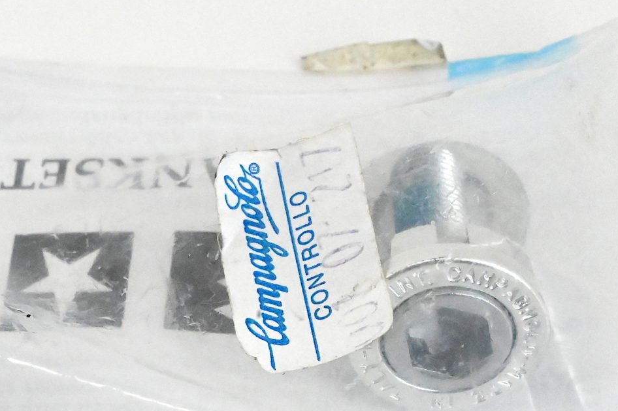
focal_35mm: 142
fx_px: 2437
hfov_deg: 14.3
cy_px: 342
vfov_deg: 9.6
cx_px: 93
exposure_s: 1/640
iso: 22800
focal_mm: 70
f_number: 20
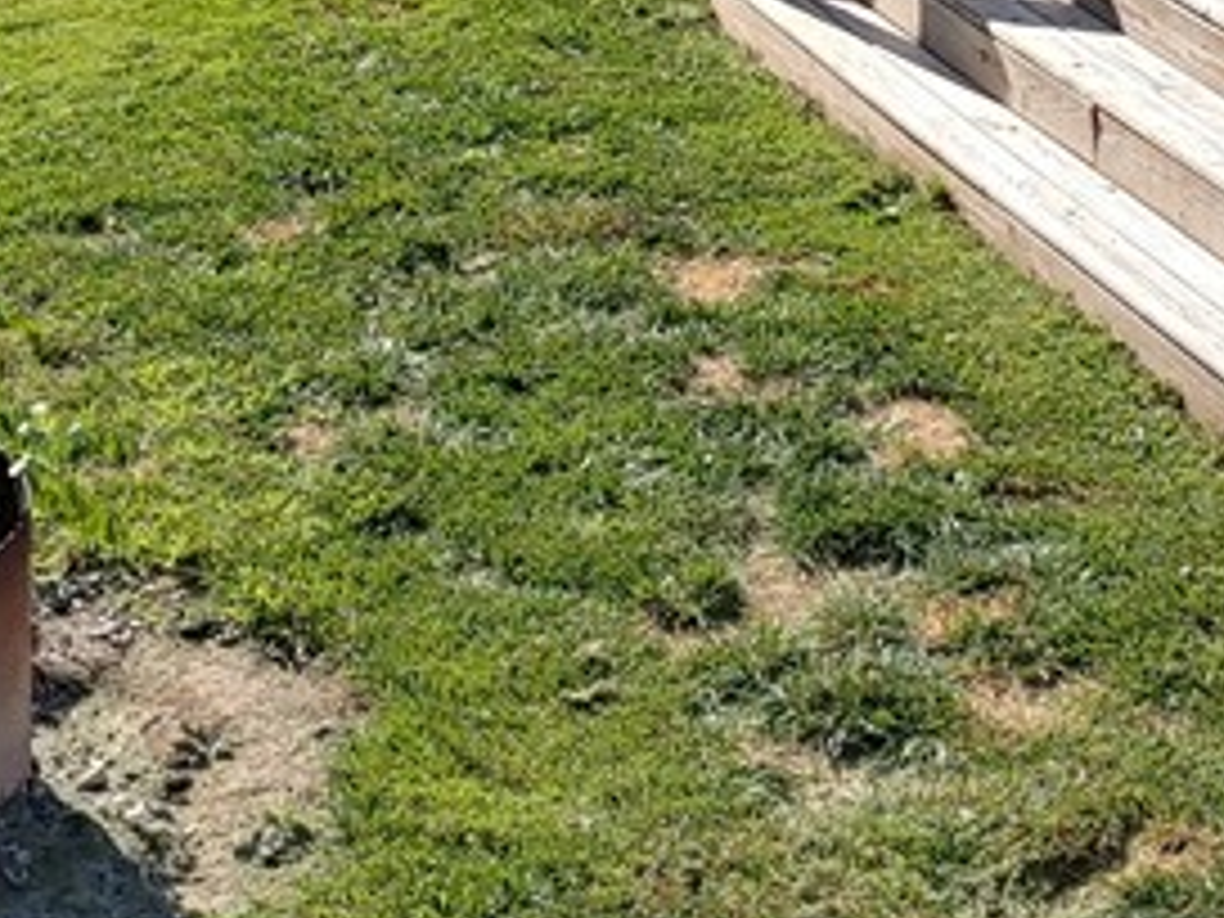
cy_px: -526
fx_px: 3465
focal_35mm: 98
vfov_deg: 14.0
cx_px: 729
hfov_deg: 20.0
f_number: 1.8
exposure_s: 1/1961
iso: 50
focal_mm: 4.36
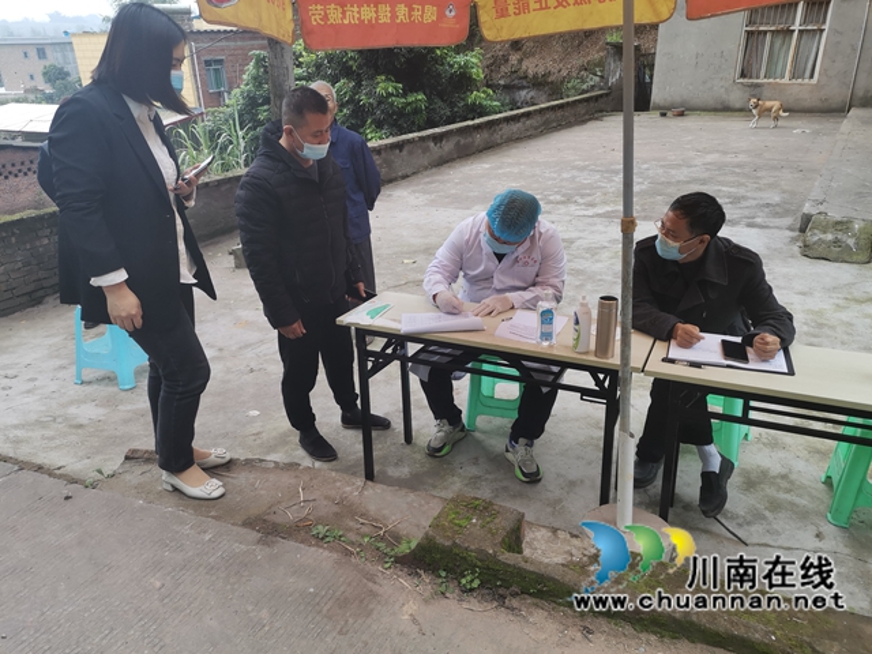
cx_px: 436
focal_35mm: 26
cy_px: 327
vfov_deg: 53.1
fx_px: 655
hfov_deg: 67.3
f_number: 1.8
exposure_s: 1/130
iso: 50
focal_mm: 4.75
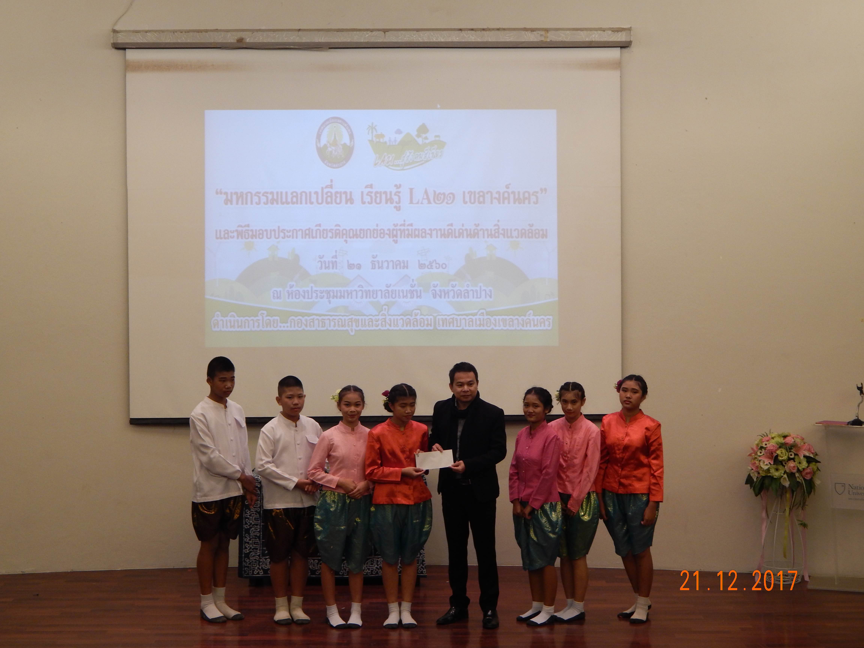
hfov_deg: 31.7
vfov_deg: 24.0
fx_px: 1523
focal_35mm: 61
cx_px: 432
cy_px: 324
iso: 180
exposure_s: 1/30
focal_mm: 10.9
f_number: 4
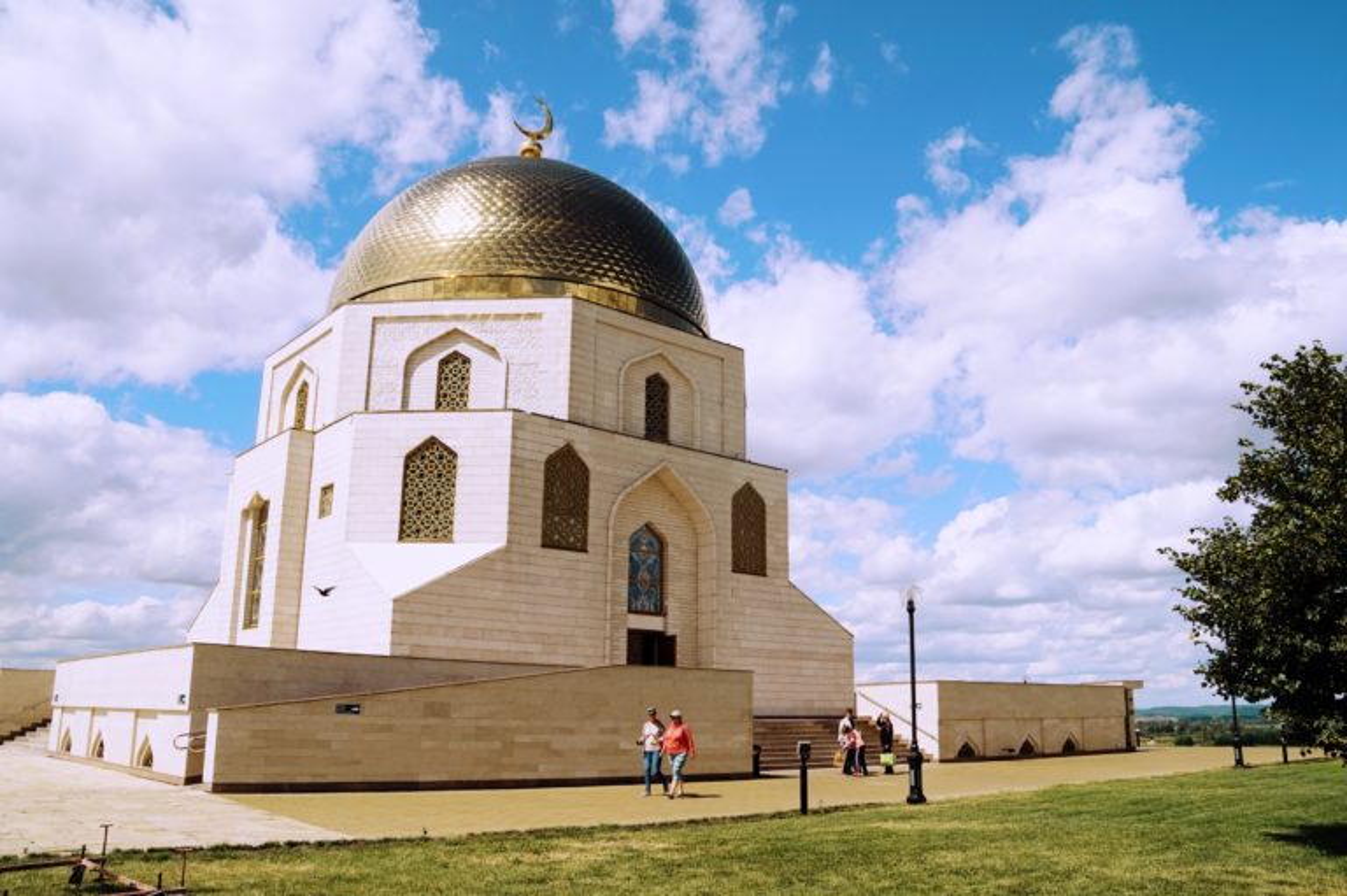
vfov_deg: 47.9
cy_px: 448
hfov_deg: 67.4
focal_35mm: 27
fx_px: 1010
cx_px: 674
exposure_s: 1/250
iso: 100
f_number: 13
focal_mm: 18
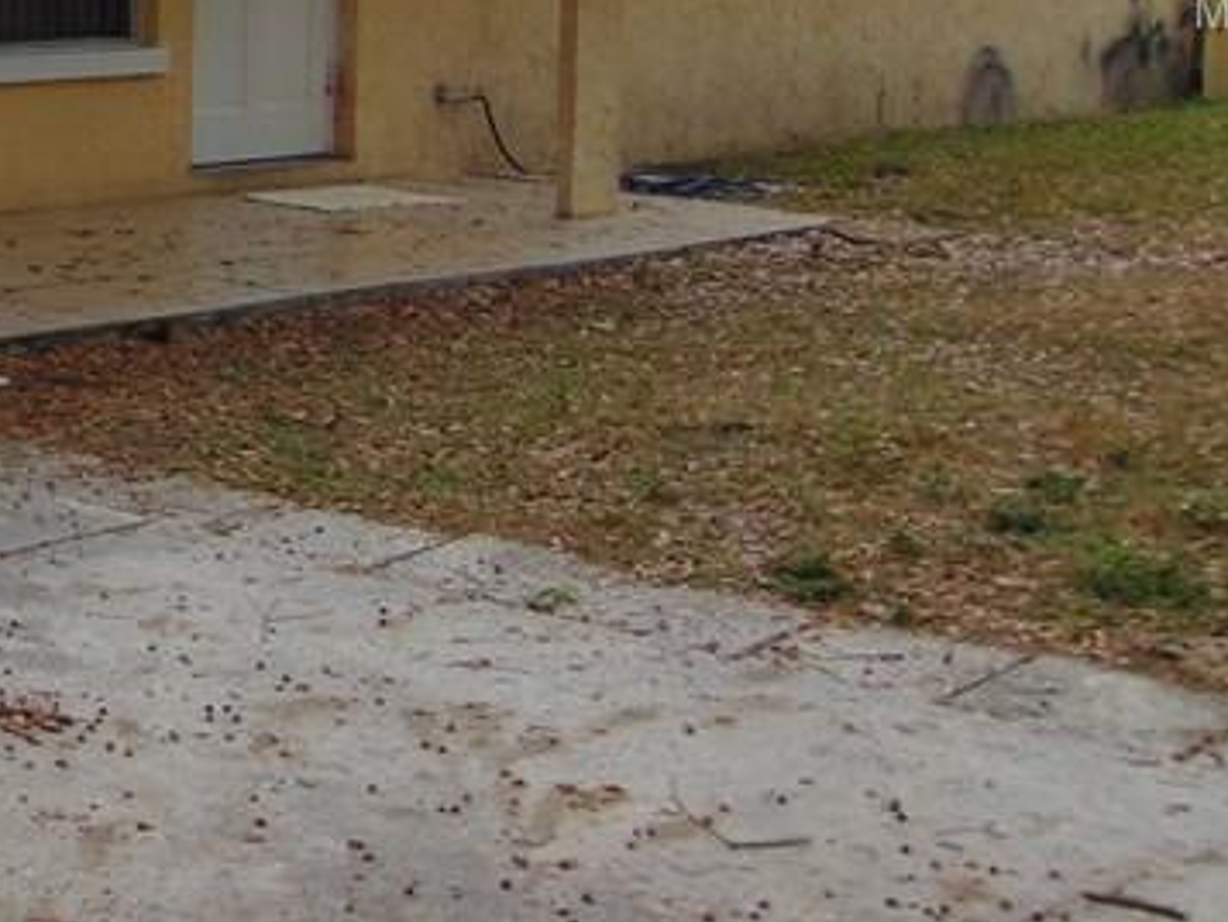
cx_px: -358
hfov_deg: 20.8
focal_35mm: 86
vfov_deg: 16.8
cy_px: 14
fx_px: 3052
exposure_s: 1/320
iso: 80
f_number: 3.1
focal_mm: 5.4
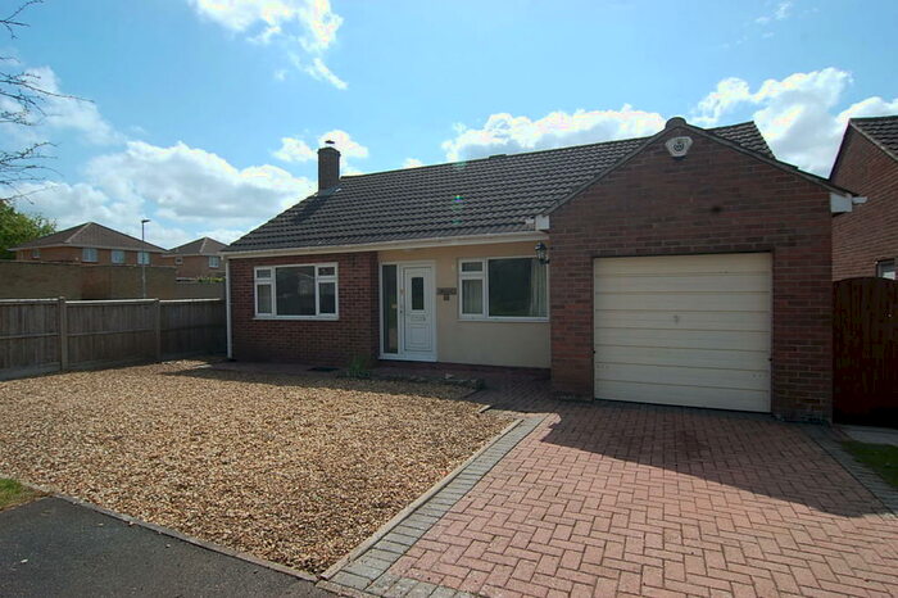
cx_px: 449
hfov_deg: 90.0
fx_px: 449
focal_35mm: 18
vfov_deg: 67.3
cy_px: 299
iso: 200
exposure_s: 1/320
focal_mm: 12
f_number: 9
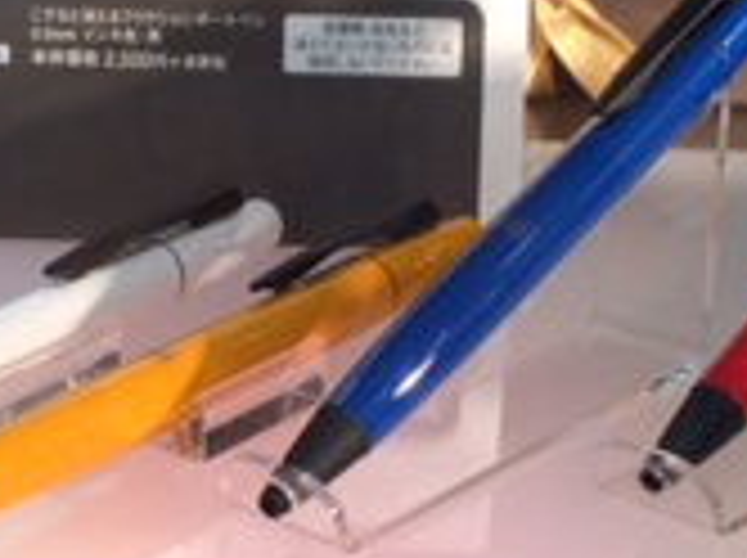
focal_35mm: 112
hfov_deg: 17.6
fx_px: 2413
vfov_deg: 13.2
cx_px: 310
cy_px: 256
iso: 32
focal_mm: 4.15
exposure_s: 1/33
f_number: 2.2
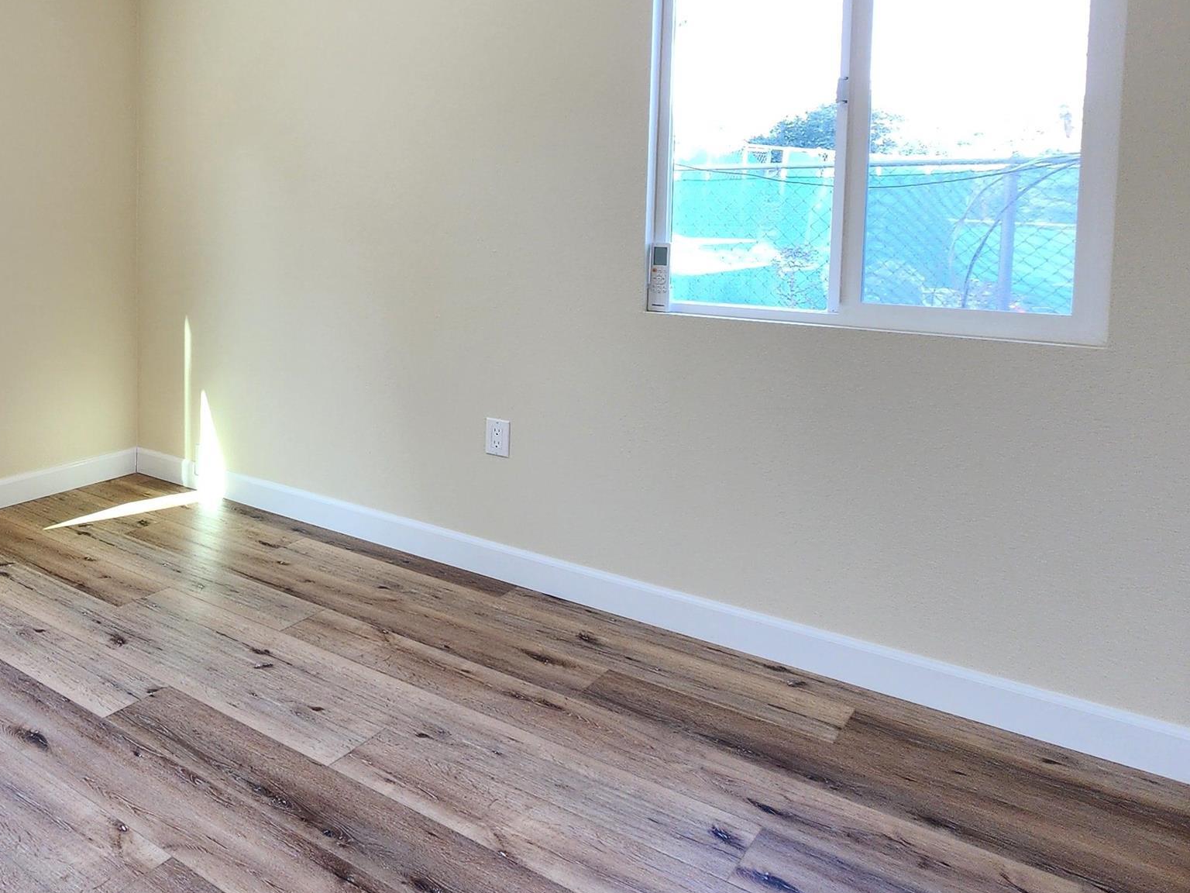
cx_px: 62
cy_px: 257
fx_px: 894
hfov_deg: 55.6
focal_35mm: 26
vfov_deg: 51.4
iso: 80
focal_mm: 2.2
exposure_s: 1/60
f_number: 2.2
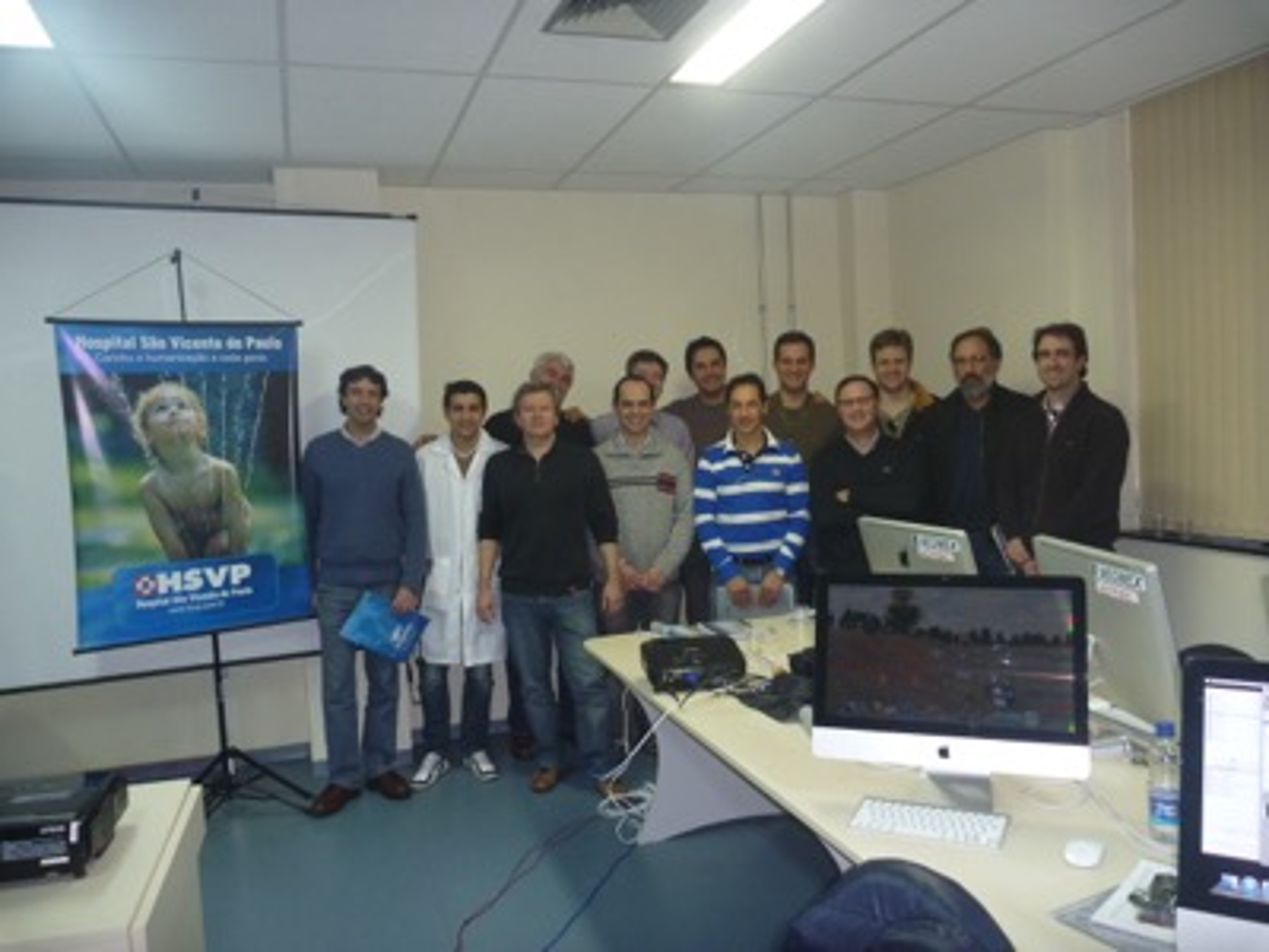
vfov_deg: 49.7
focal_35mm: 28
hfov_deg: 63.4
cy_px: 476
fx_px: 1026
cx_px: 634
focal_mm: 4.9
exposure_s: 1/30
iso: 200
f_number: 3.3
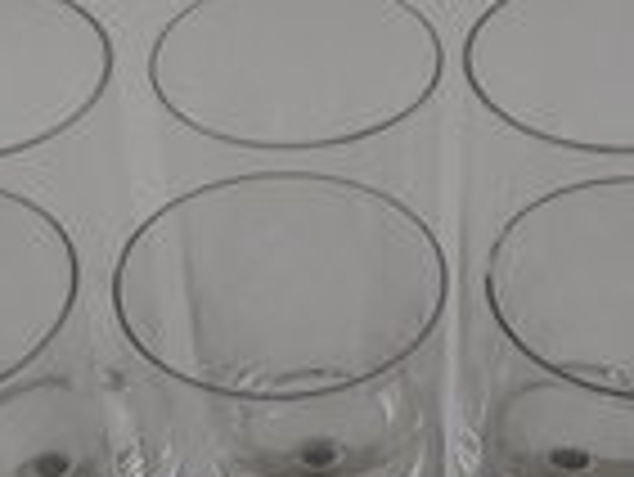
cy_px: 466
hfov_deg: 21.7
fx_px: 1650
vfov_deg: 16.1
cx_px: 434
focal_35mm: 90
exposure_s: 1/160
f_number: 4.7
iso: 125
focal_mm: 6.64
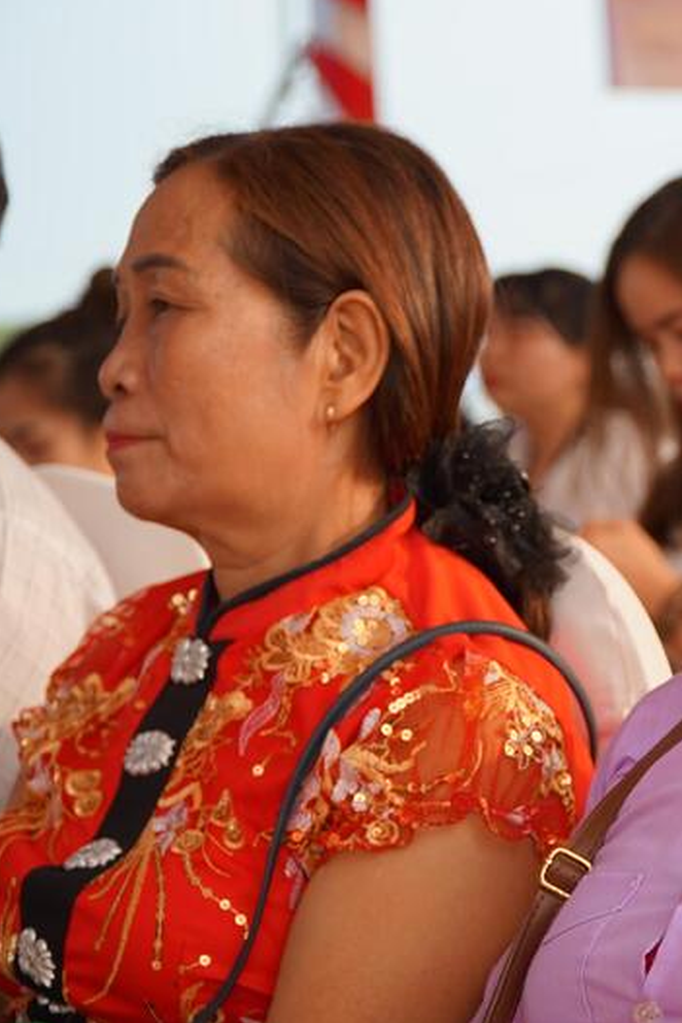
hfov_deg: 11.1
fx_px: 3497
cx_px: 653
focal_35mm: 123
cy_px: 510
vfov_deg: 16.7
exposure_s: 1/200
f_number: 4.5
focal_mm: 54
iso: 100
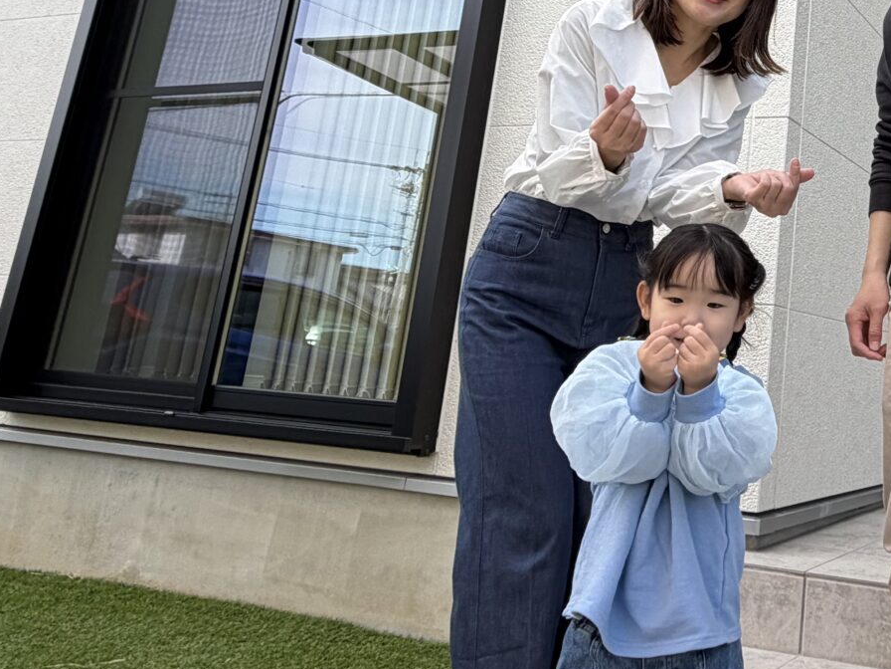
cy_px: 102
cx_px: 837
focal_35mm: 40
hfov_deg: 42.1
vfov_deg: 34.5
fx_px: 1030
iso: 50
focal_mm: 2.22
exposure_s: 1/502
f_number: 2.2
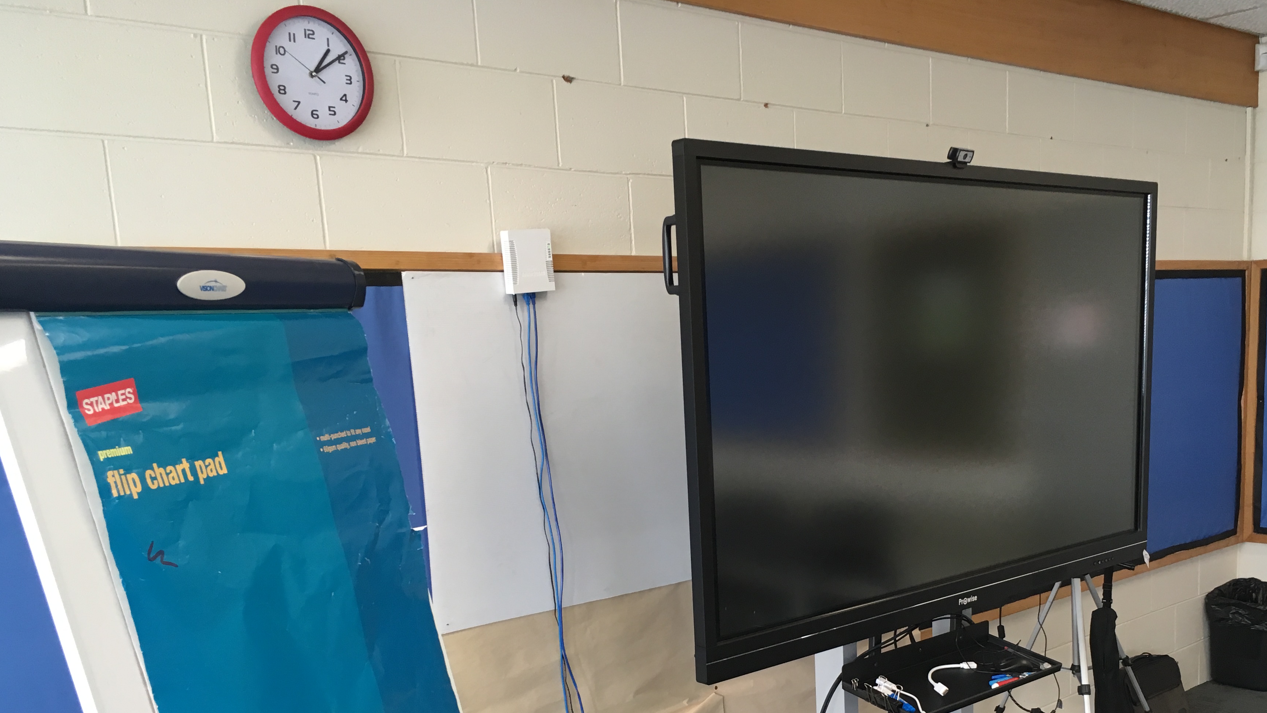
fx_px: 1243
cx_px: 735
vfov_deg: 31.3
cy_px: 554
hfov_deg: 53.8
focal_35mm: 37
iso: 80
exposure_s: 1/33
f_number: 2.2
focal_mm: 4.15
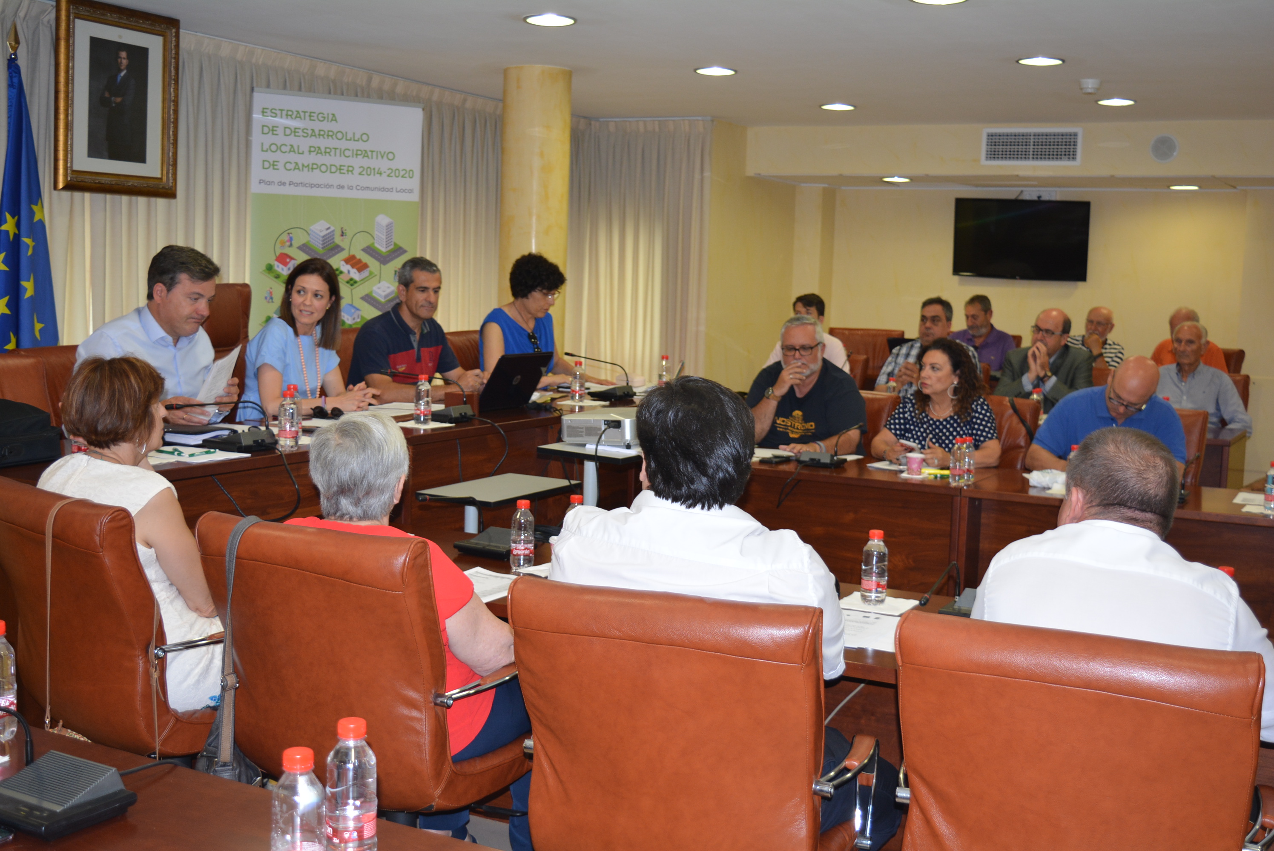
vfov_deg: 31.9
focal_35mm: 42
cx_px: 637
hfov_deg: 46.4
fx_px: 1487
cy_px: 426
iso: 400
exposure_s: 1/60
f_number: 4.2
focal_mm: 28
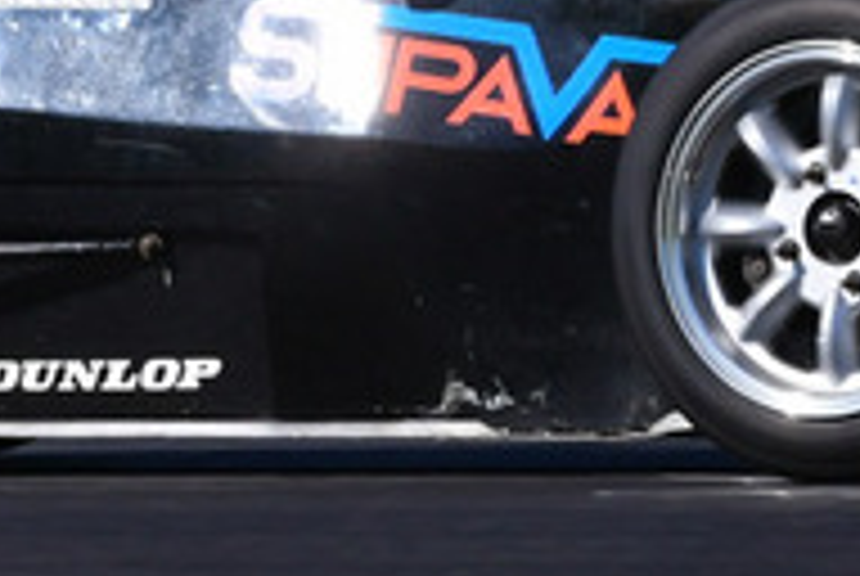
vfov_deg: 1.1
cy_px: -356
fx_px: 30003
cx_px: 180
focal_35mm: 1254
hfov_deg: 1.6
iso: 500
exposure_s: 1/640
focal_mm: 200
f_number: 13
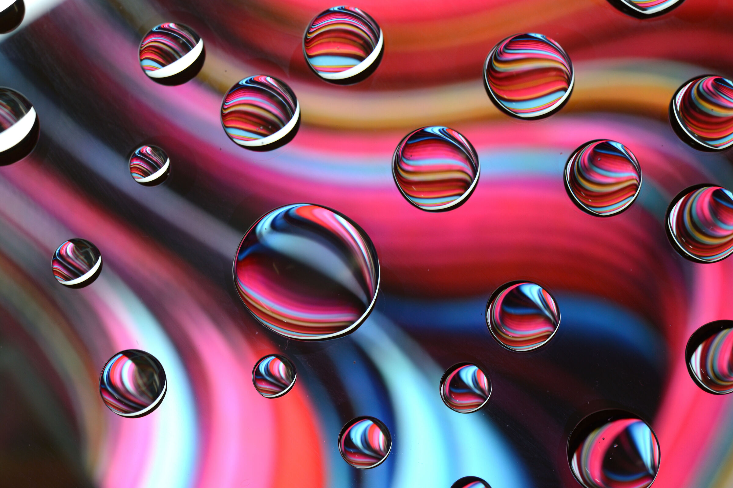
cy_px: 244
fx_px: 3204
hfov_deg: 13.1
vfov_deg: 8.7
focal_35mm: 158
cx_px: 366
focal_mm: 105
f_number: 11
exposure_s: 1/3
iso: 100
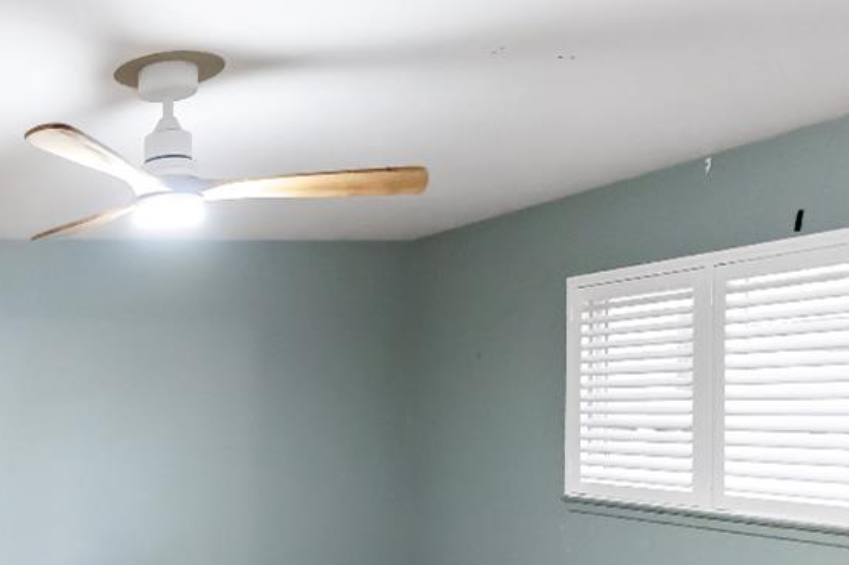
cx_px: -124
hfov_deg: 39.5
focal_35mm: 38
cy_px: 447
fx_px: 896
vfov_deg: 34.0
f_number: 2.8
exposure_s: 1/160
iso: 4000
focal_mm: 14
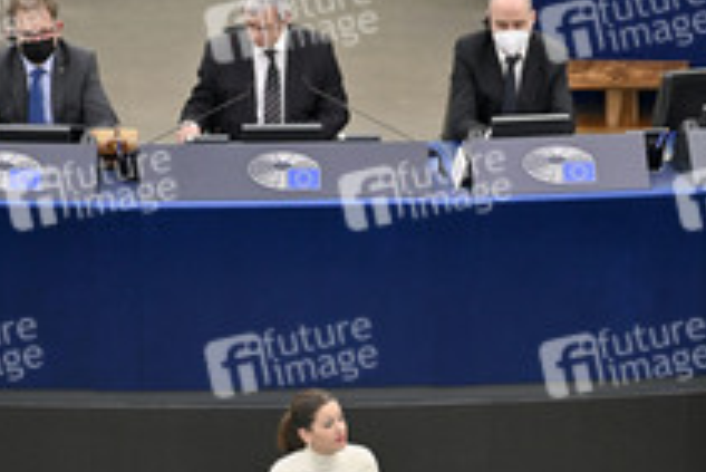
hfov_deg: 4.8
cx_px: 336
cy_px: 442
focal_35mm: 427
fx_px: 8379
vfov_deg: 3.2
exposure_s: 1/320
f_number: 2.8
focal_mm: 200
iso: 1000
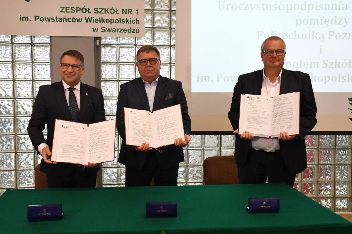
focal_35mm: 39
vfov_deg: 34.2
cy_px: 117
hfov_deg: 49.6
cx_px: 176
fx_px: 381
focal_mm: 26
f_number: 5
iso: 4000
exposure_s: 1/100
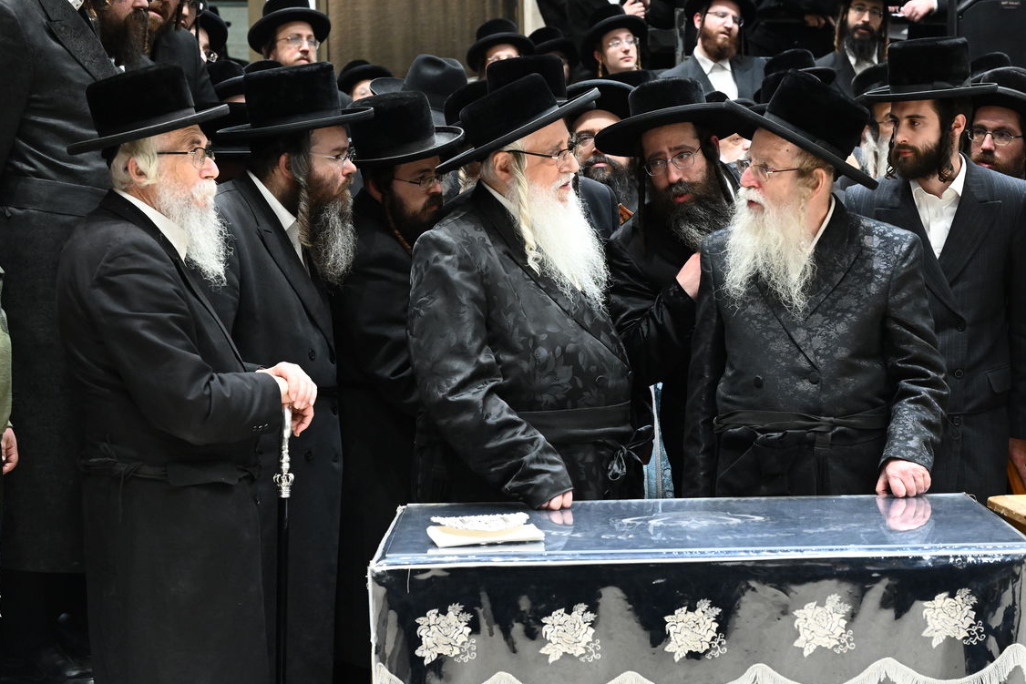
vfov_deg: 15.7
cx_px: 625
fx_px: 2480
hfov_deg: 23.3
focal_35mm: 87
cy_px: 335
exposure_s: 1/100
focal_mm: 70
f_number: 5.6
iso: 5000
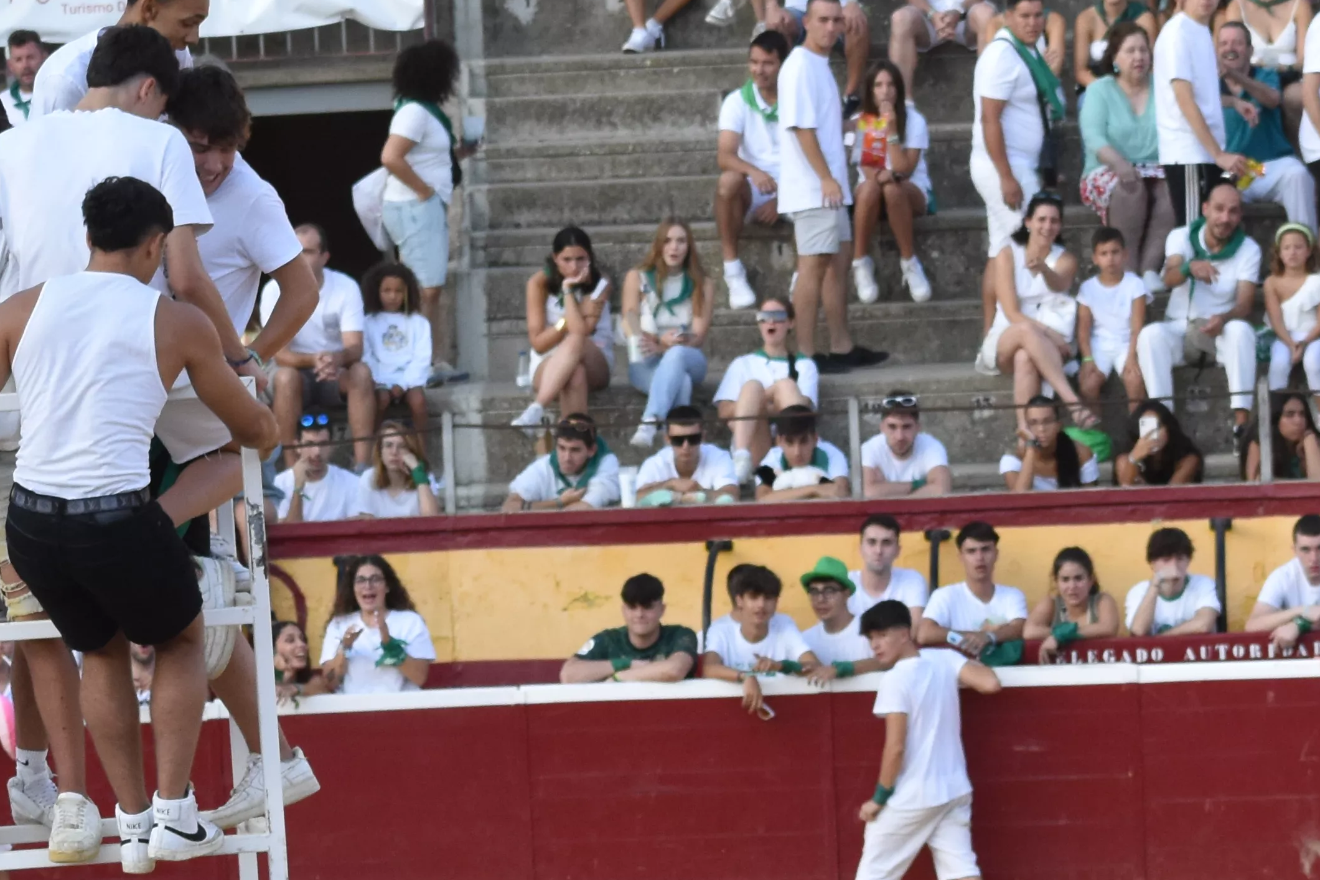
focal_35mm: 297
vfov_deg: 4.6
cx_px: 336
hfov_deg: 6.9
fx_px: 10889
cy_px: 1056
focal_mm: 70
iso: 800
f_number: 6.3
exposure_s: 1/640
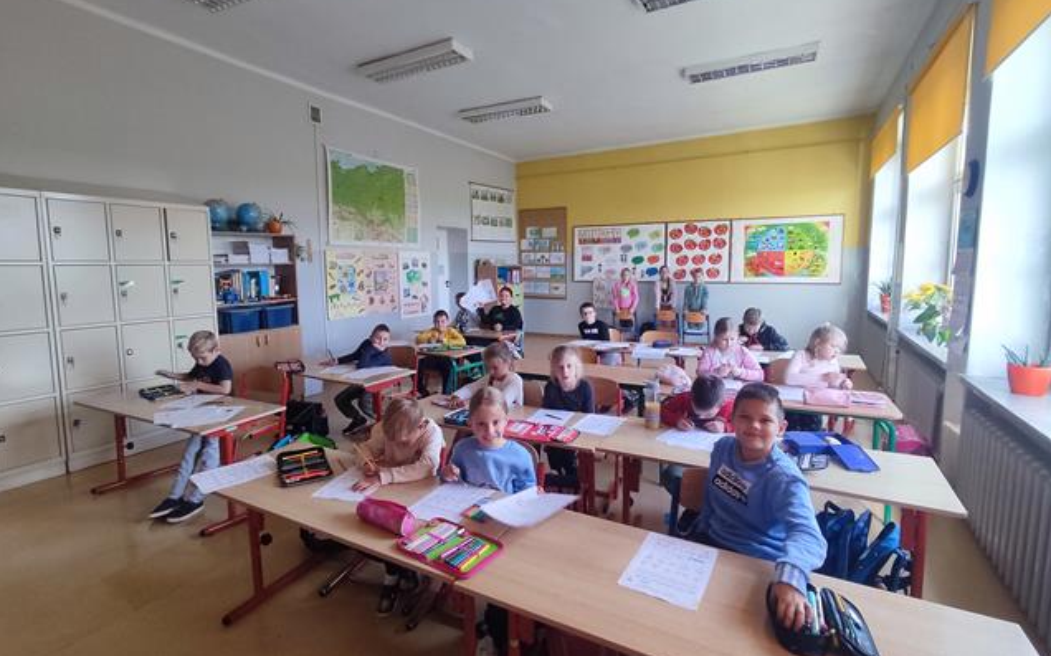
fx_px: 458
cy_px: 321
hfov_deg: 97.8
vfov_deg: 71.2
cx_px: 524
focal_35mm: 16
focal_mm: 1.6
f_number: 2.2
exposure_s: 1/50
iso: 51
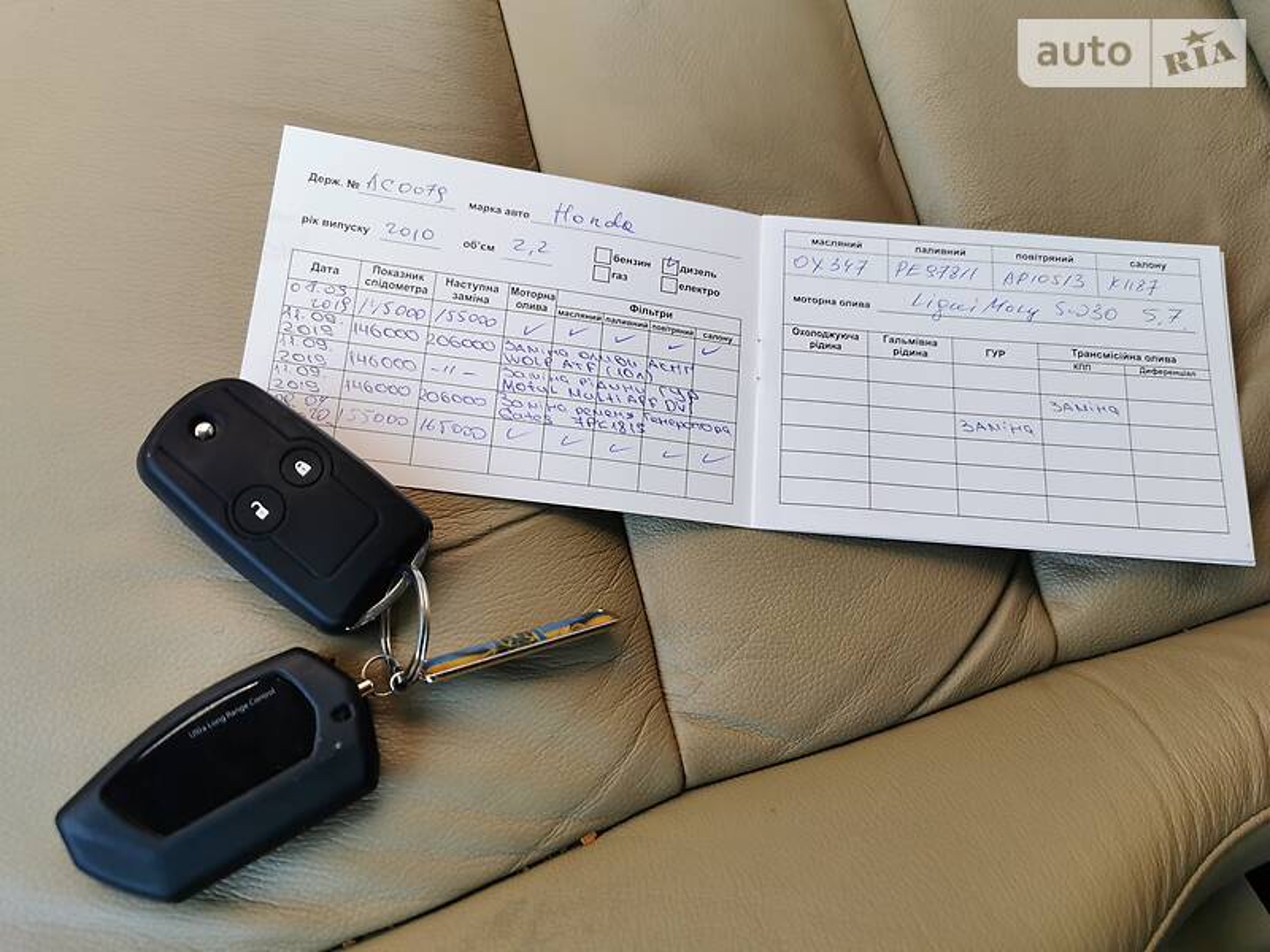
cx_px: 635
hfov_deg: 65.3
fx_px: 991
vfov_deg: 51.4
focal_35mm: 27
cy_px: 476
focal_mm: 5.6
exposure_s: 1/102
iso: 50
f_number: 1.6
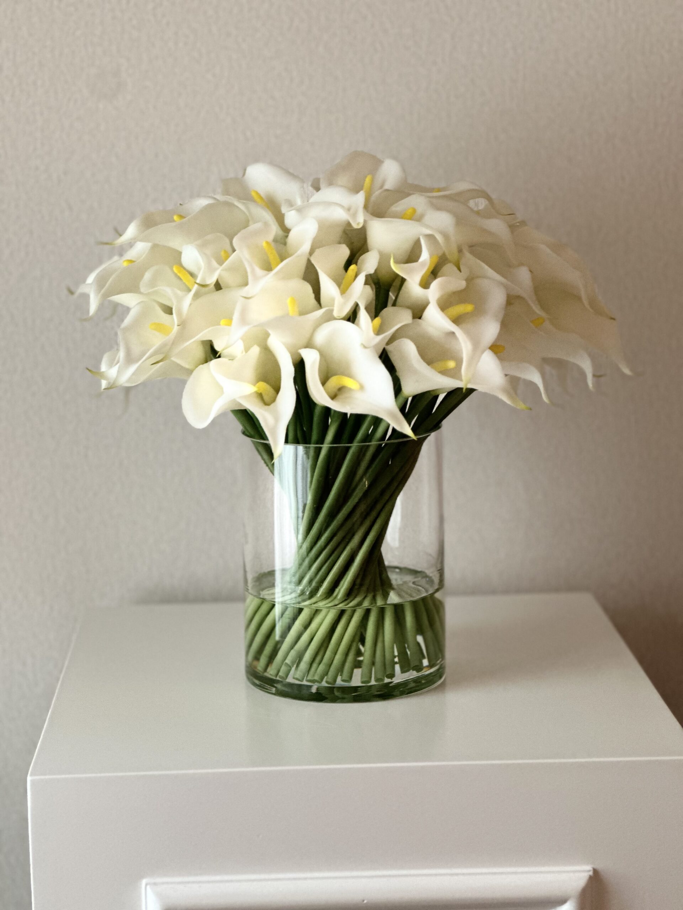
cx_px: 342
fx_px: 2026
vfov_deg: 25.3
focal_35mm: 77
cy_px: 455
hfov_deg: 19.1
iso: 400
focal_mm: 9
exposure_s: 1/17
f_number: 2.8
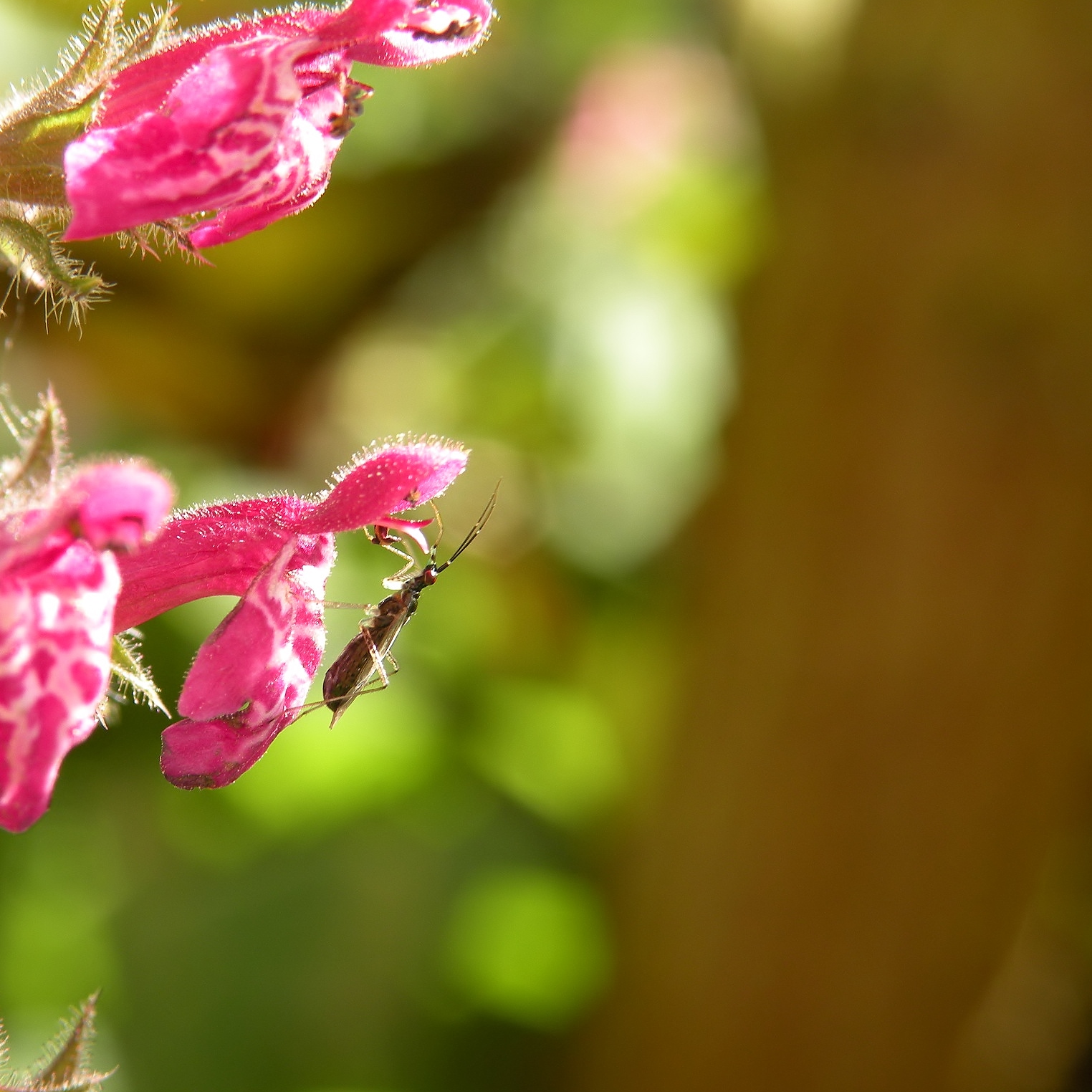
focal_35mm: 120
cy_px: 545
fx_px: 4283
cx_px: 367
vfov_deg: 14.5
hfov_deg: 14.5
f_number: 4.5
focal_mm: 17.9
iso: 64
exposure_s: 1/83.7
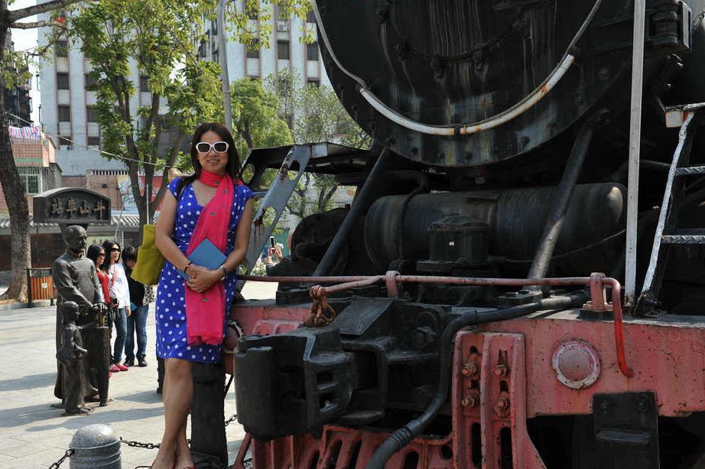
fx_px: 783
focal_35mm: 40
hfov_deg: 48.5
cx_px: 340
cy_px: 257
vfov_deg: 33.3
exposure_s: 1/200
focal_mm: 36
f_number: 8
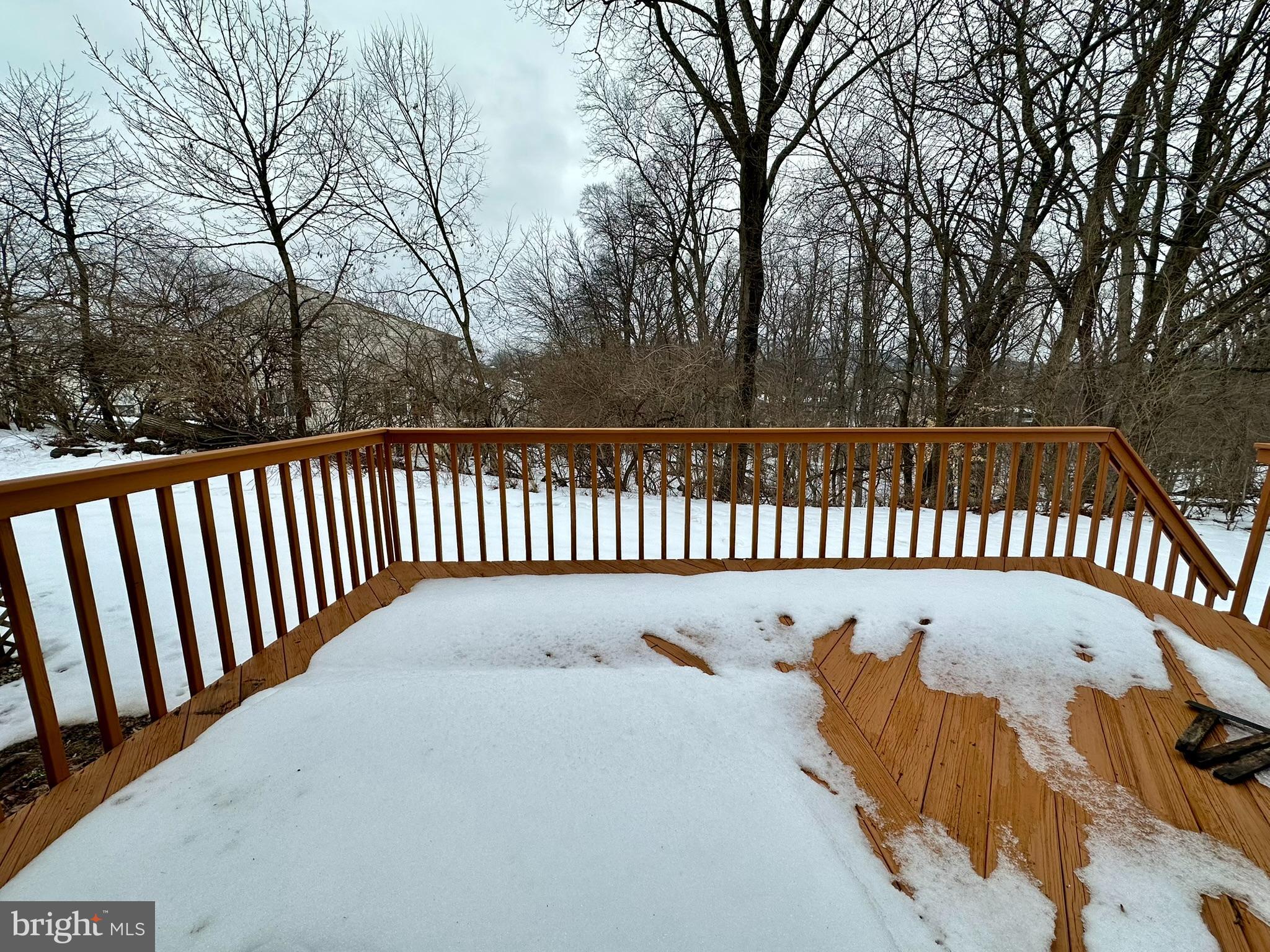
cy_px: 476
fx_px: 514
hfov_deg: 102.1
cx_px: 635
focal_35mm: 14
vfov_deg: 85.7
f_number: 2.2
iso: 40
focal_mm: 2.22
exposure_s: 1/725
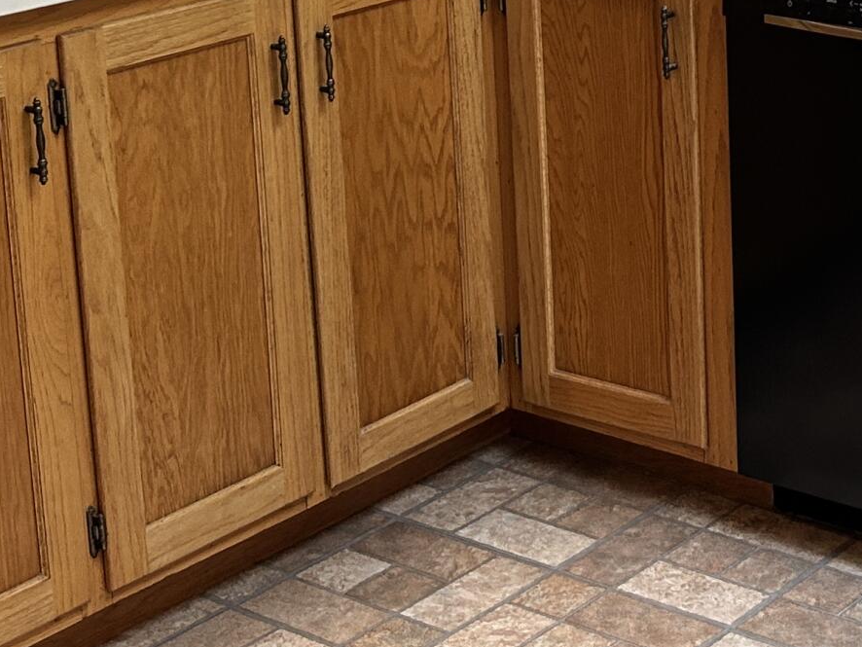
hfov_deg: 21.3
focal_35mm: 88
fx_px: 2192
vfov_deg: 16.3
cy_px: -50
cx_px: 896
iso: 100
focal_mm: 5.7
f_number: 1.5
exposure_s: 1/60
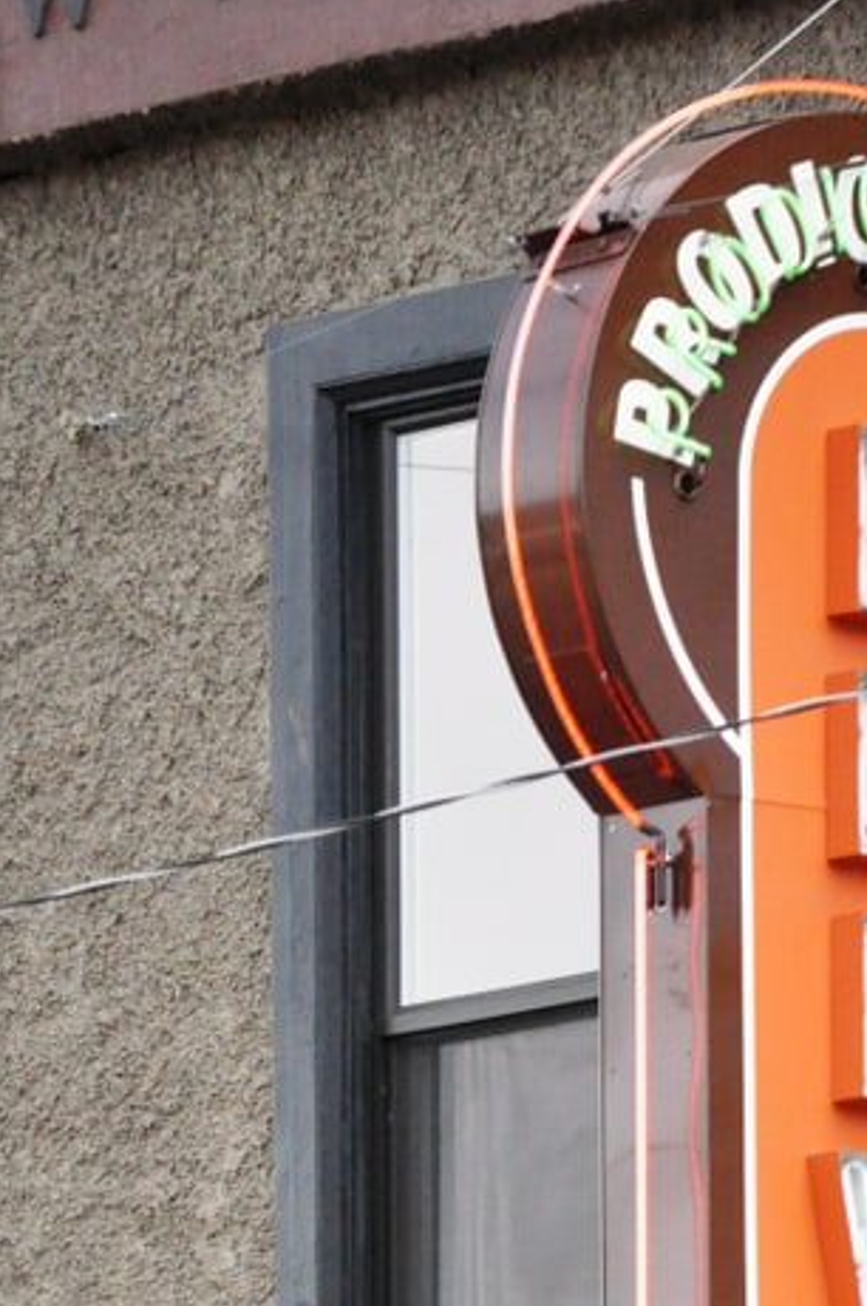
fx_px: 18876
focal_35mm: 521
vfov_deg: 4.0
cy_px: 1365
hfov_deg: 2.6
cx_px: 884
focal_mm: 160
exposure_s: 1/2000
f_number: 5.6
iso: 3200
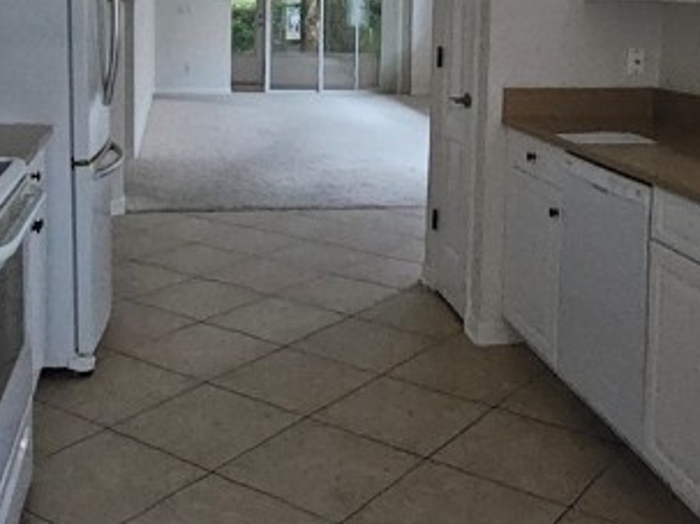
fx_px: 889
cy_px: 67
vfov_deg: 31.5
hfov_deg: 42.9
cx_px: 326
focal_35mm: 44
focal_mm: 2.2
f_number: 2.2
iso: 2000
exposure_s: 1/24
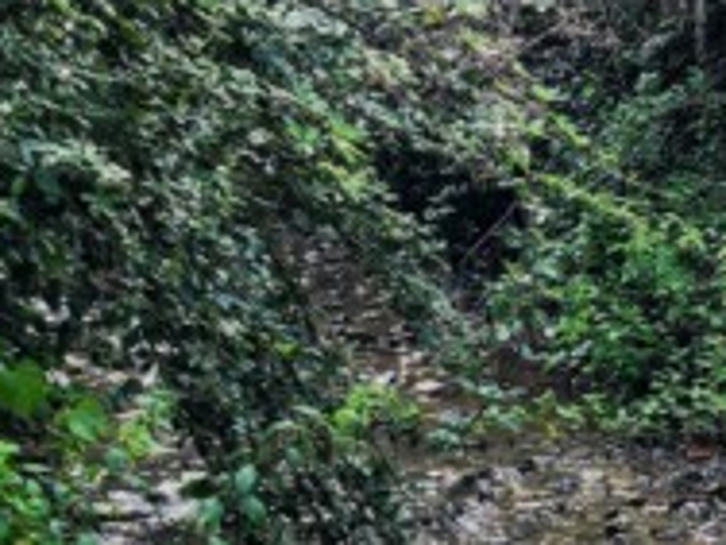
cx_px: 1085
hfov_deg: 17.9
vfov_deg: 14.9
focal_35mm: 98
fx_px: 2055
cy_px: 537
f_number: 1.8
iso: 32
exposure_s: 1/180
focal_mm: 6.4
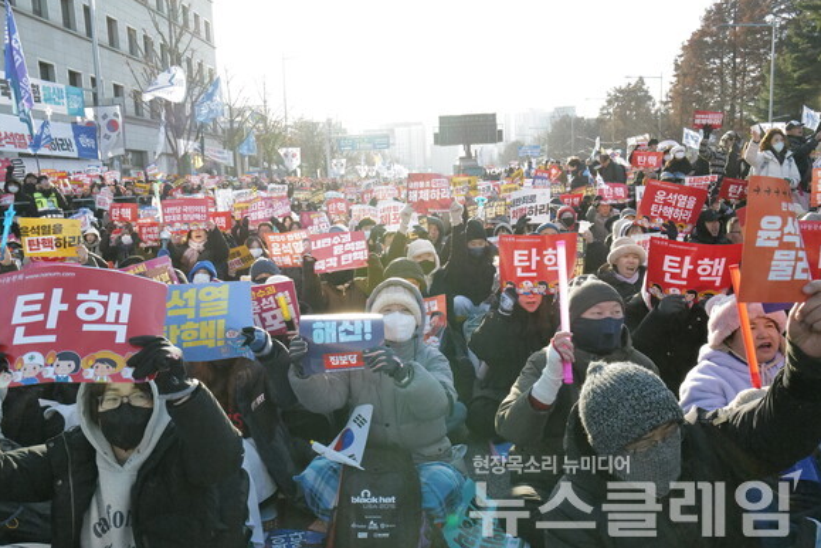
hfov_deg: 63.6
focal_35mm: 29
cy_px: 278
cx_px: 398
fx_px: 661
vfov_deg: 45.0
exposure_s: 1/2000
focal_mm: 28
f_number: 9
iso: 6400
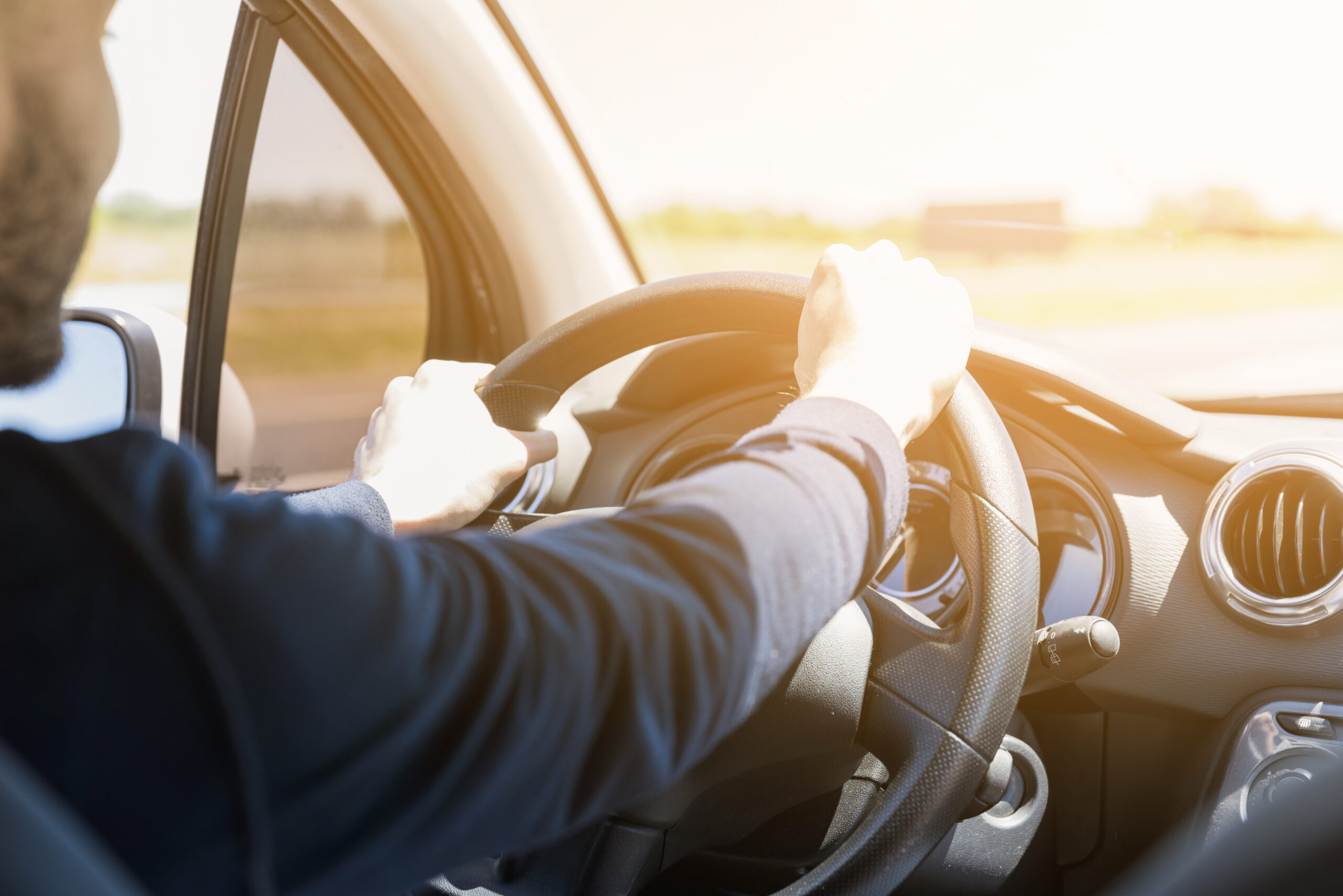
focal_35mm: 70
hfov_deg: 28.8
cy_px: 448
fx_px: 2612
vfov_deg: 19.5
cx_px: 672
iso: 200
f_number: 4.5
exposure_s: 1/160
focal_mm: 70
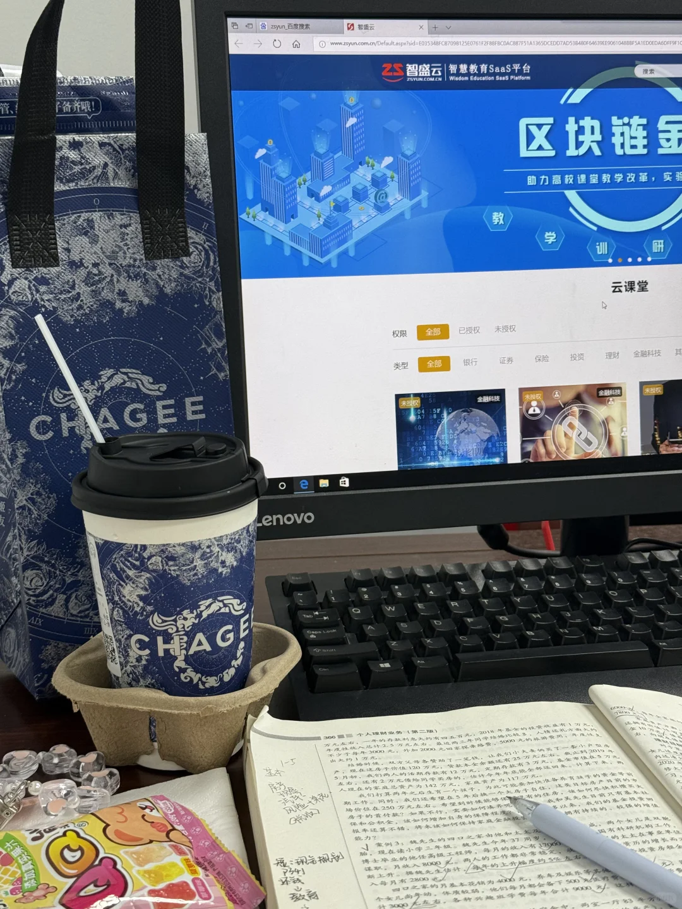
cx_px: 341
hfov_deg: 30.3
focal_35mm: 48
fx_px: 1261
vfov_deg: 39.7
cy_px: 454
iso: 100
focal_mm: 6.76
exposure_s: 1/50
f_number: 1.78
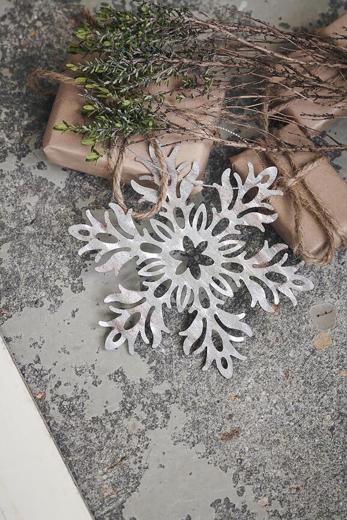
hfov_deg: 13.7
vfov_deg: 20.4
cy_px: 260
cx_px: 174
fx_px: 1446
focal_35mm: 100
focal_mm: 100
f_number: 8
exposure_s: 1/20
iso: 400
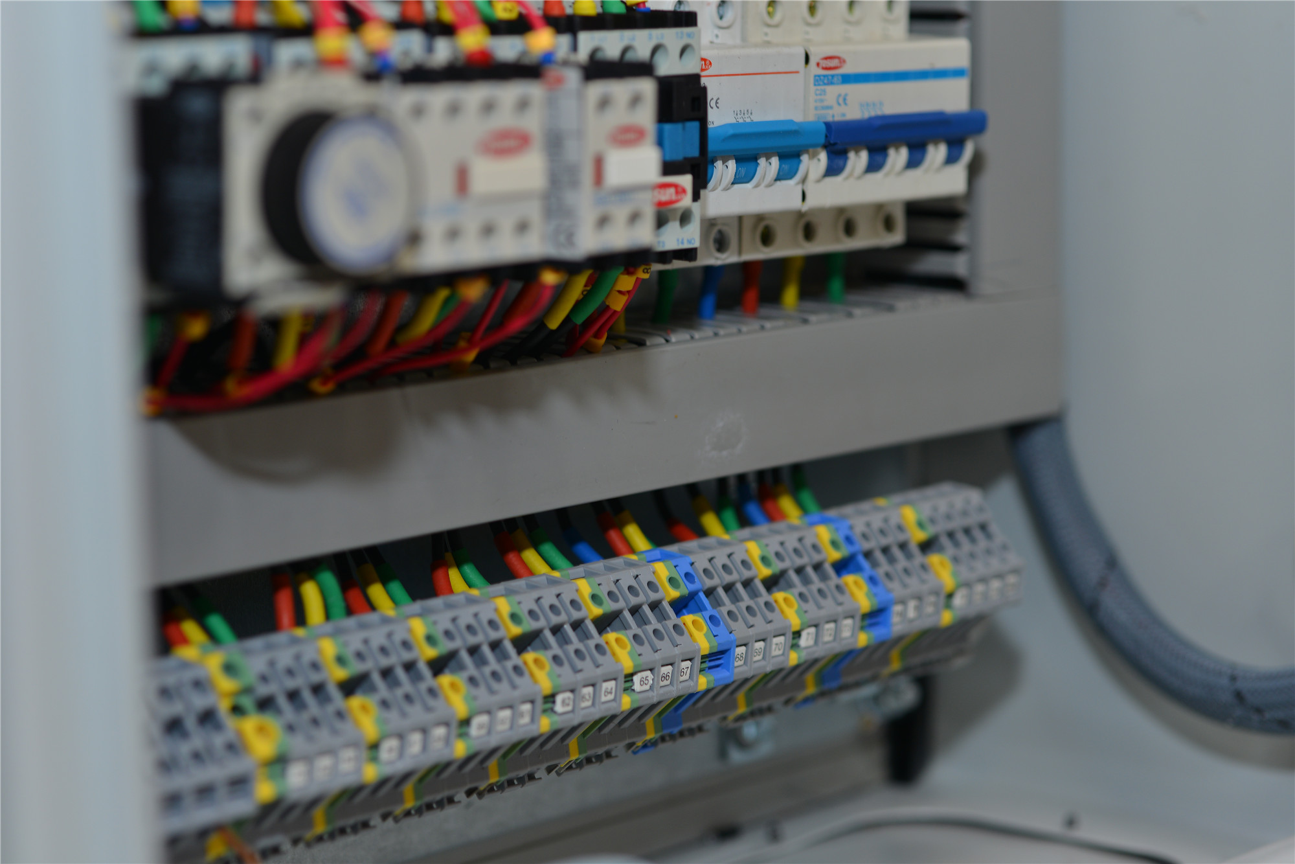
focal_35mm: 85
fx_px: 3058
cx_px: 648
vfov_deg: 16.1
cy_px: 432
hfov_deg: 23.9
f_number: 3.5
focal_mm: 85
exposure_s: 1/100
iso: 160
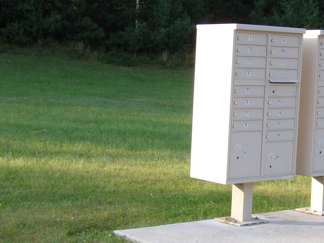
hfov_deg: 19.4
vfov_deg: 14.9
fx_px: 926
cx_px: 296
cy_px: 127
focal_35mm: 99
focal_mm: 9.4
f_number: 4.2
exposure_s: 1/120
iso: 80
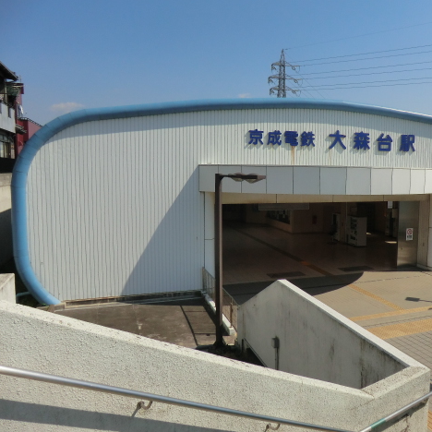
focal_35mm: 29
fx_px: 409
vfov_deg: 55.6
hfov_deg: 54.4
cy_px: 218
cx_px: 291
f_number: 7.5
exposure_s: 1/400
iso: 80
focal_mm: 4.3
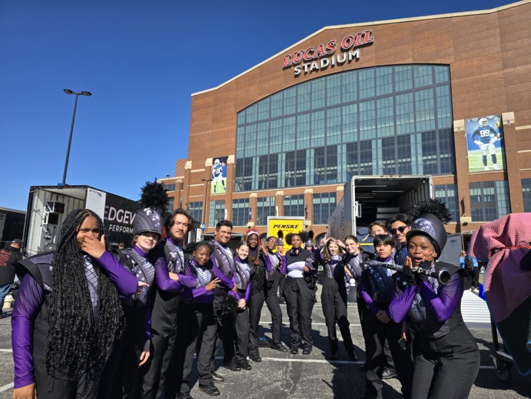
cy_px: 200
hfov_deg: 73.9
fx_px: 353
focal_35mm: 23
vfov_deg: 58.9
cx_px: 266
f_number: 1.7
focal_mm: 6.3
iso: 12
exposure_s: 1/807
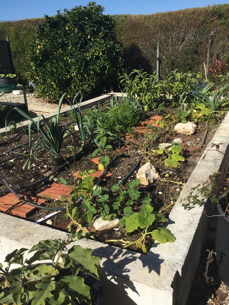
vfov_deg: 58.3
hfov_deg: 45.5
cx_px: 114
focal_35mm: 31
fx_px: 273
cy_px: 152
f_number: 2.4
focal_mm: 3.3
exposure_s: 1/1733
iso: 25
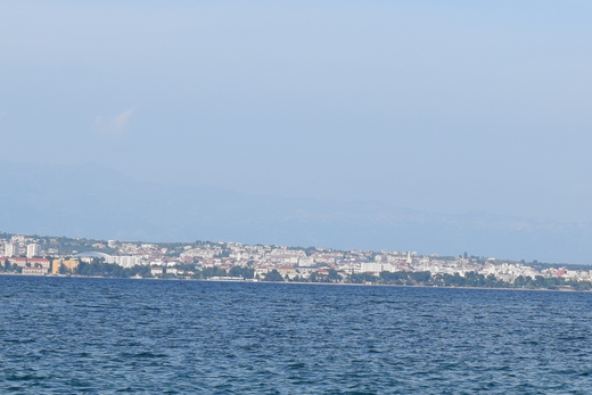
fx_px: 2846
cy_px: 79
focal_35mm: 173
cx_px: 572
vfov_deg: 7.9
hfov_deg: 11.8
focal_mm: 40
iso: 200
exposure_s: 1/500
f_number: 11
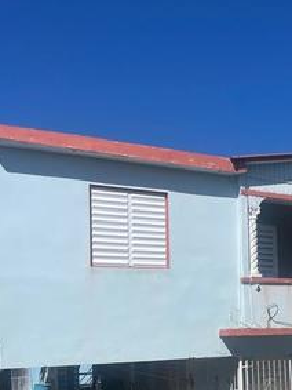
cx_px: 233
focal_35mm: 46
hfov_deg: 30.7
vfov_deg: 40.0
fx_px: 518
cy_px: 296
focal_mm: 4.2
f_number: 1.6
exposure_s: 1/9091
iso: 32
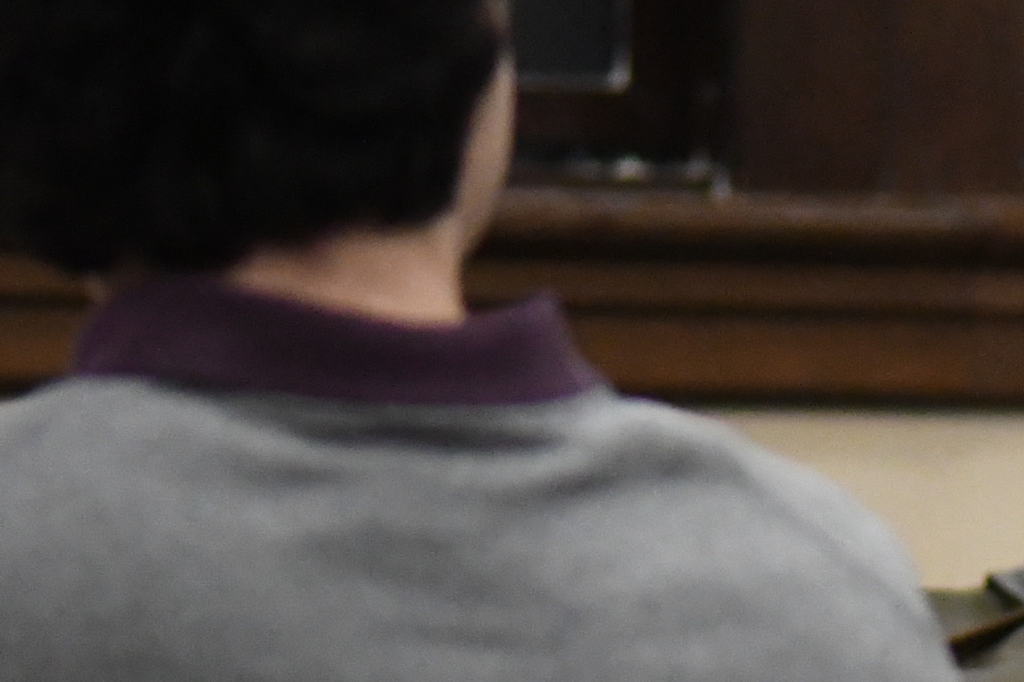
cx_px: 1520
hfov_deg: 3.6
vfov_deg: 2.4
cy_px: 671
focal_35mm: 563
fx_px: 16011
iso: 5000
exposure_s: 1/80
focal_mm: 105
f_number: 2.8
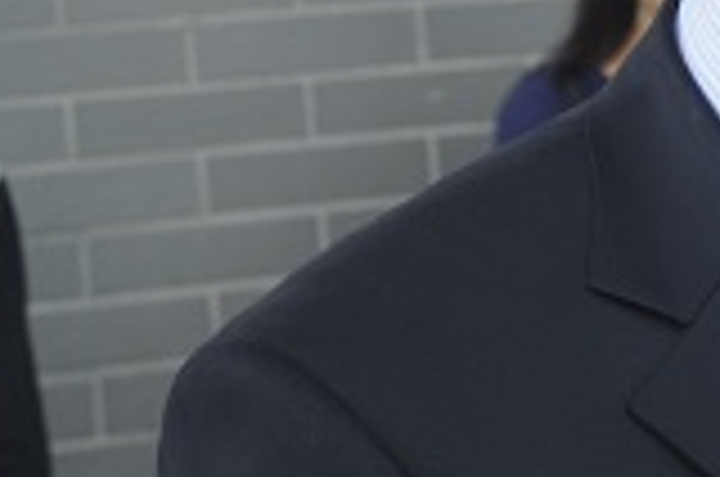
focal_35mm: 224
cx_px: 727
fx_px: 4471
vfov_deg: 6.1
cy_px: -106
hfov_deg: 9.1
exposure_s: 1/80
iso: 250
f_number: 8
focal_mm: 56
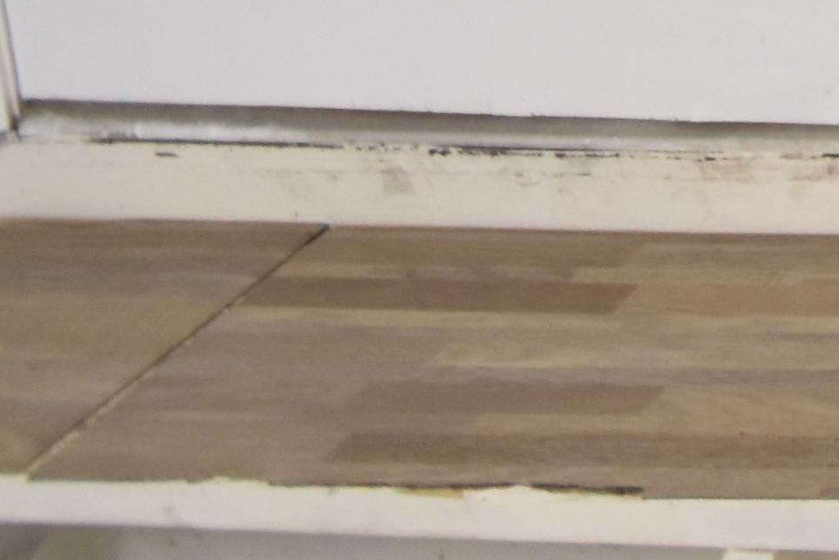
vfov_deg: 11.1
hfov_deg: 12.7
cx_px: 2291
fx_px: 2191
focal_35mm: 94
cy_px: -951
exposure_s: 1/20
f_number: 3.5
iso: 800
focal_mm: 10
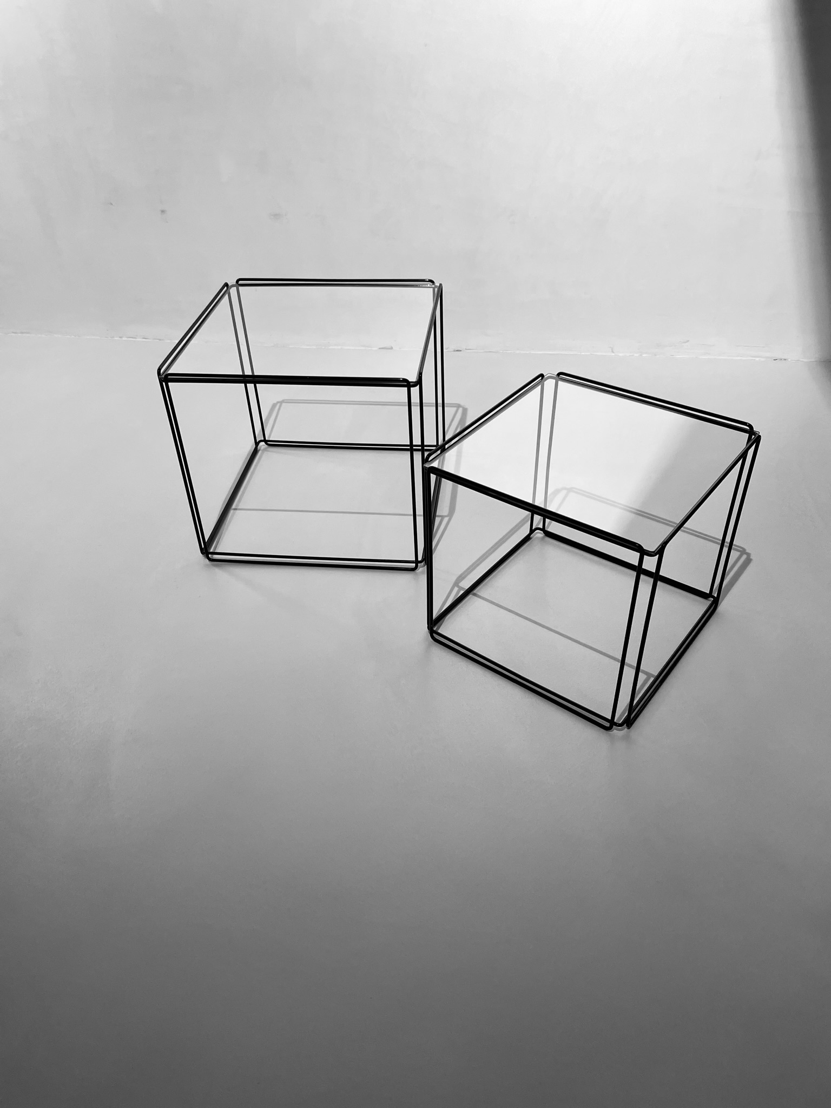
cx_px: 416
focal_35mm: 26
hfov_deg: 53.1
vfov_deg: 67.3
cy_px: 554
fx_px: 832
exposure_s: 1/100
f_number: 1.6
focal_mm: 4.2
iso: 100
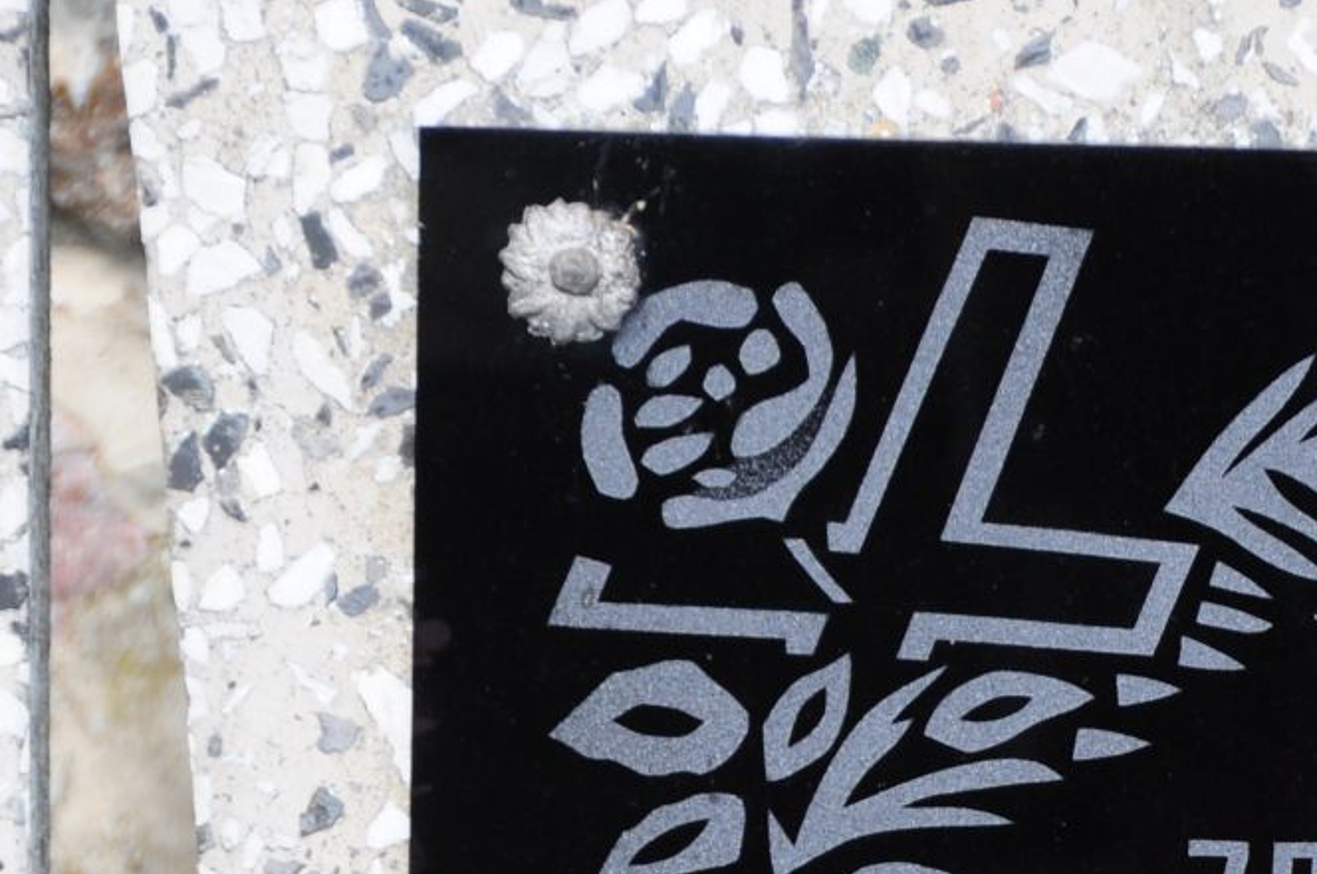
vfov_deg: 2.7
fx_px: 18584
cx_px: 1301
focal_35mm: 509
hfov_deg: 4.1
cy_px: 884
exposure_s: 1/125
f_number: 7.1
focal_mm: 105
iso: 200
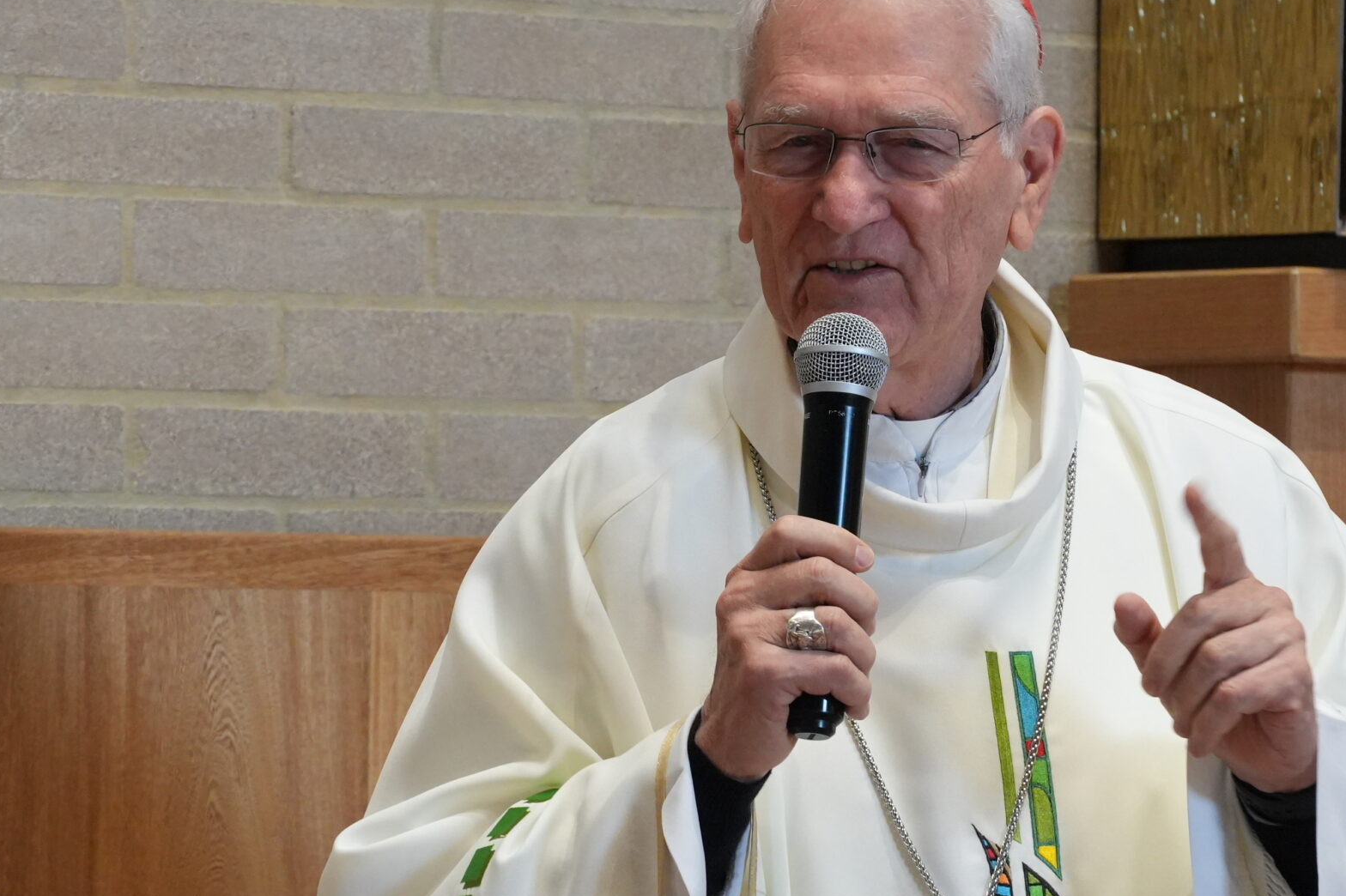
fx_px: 8514
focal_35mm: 228
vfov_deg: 6.0
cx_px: 832
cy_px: 498
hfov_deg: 9.0
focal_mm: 93
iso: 2500
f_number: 7.1
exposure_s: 1/80
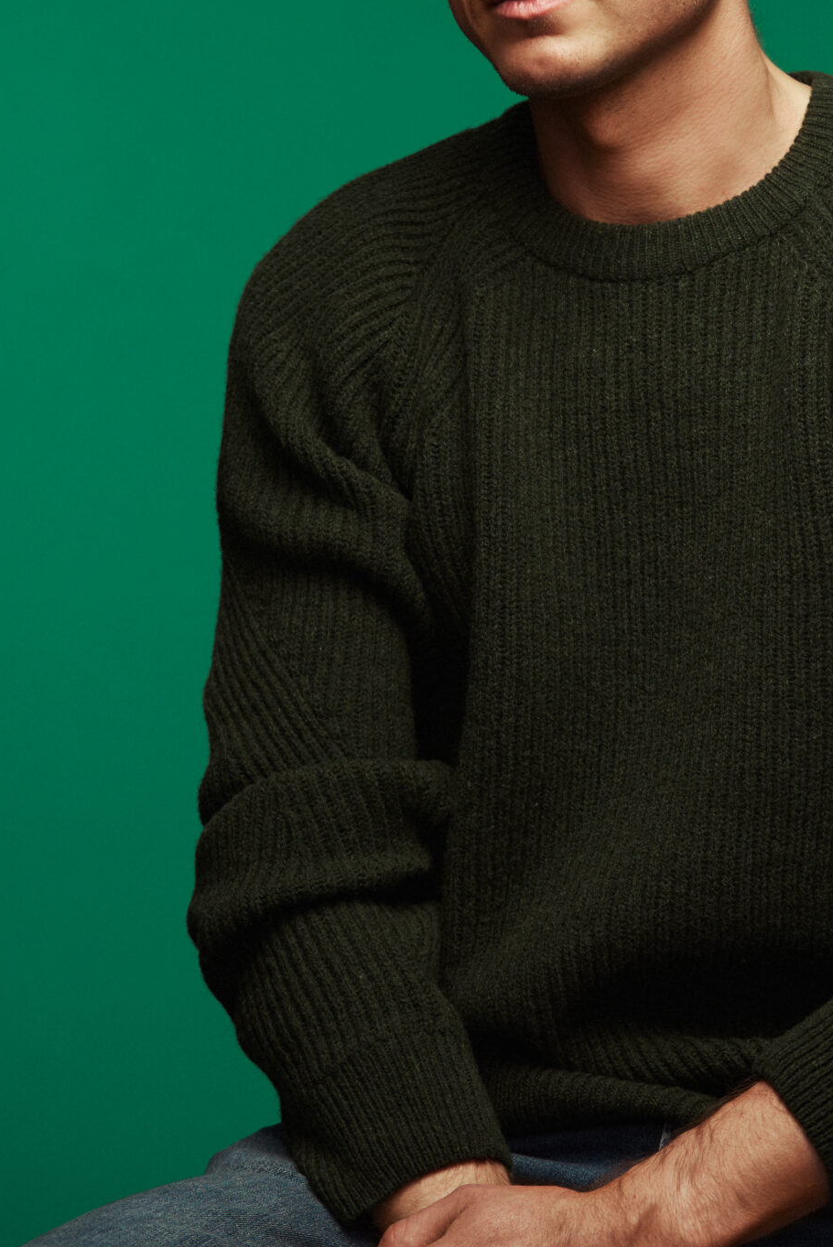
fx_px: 5339
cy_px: 457
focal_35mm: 154
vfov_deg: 13.3
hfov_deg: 8.9
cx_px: 581
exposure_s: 1/200
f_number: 4
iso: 100
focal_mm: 82
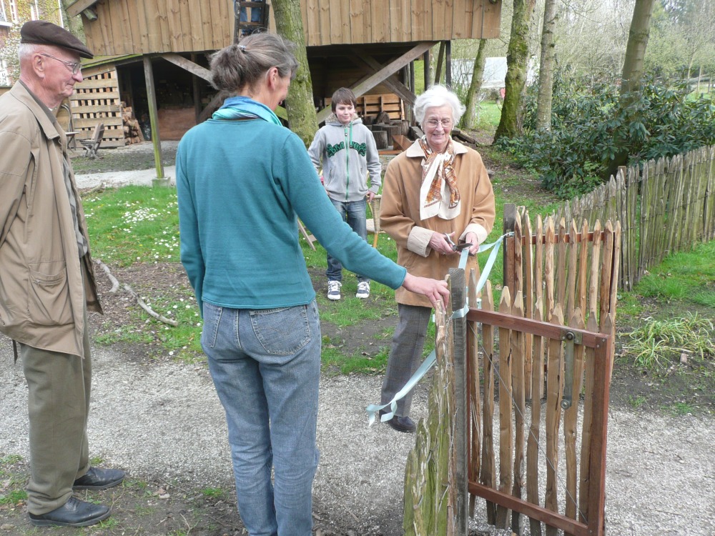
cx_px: 358
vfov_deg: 44.2
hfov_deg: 56.8
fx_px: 661
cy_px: 268
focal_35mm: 32
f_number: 3.5
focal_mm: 5.2
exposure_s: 1/100
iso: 100
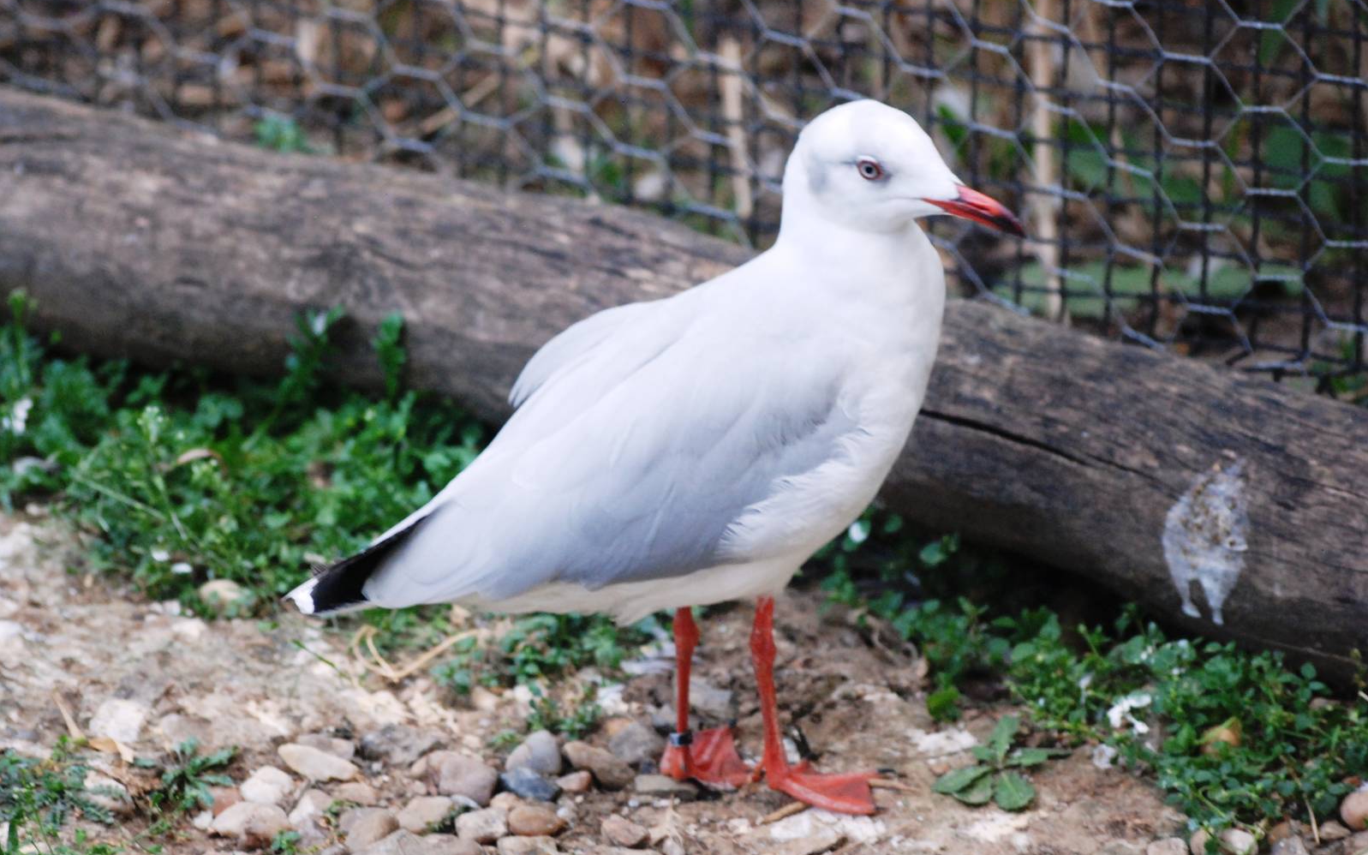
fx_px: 8575
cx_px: 684
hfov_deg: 9.1
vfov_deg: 5.7
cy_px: 419
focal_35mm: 230
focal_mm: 150
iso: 1000
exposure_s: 1/200
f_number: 4.5
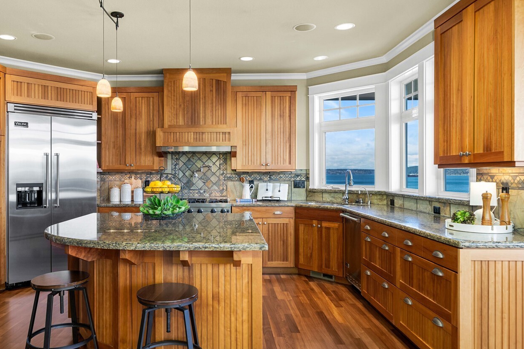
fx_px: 378
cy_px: 176
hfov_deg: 68.9
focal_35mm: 26
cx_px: 219
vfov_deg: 49.6
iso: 1000
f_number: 6.3
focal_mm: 19
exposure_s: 1/25
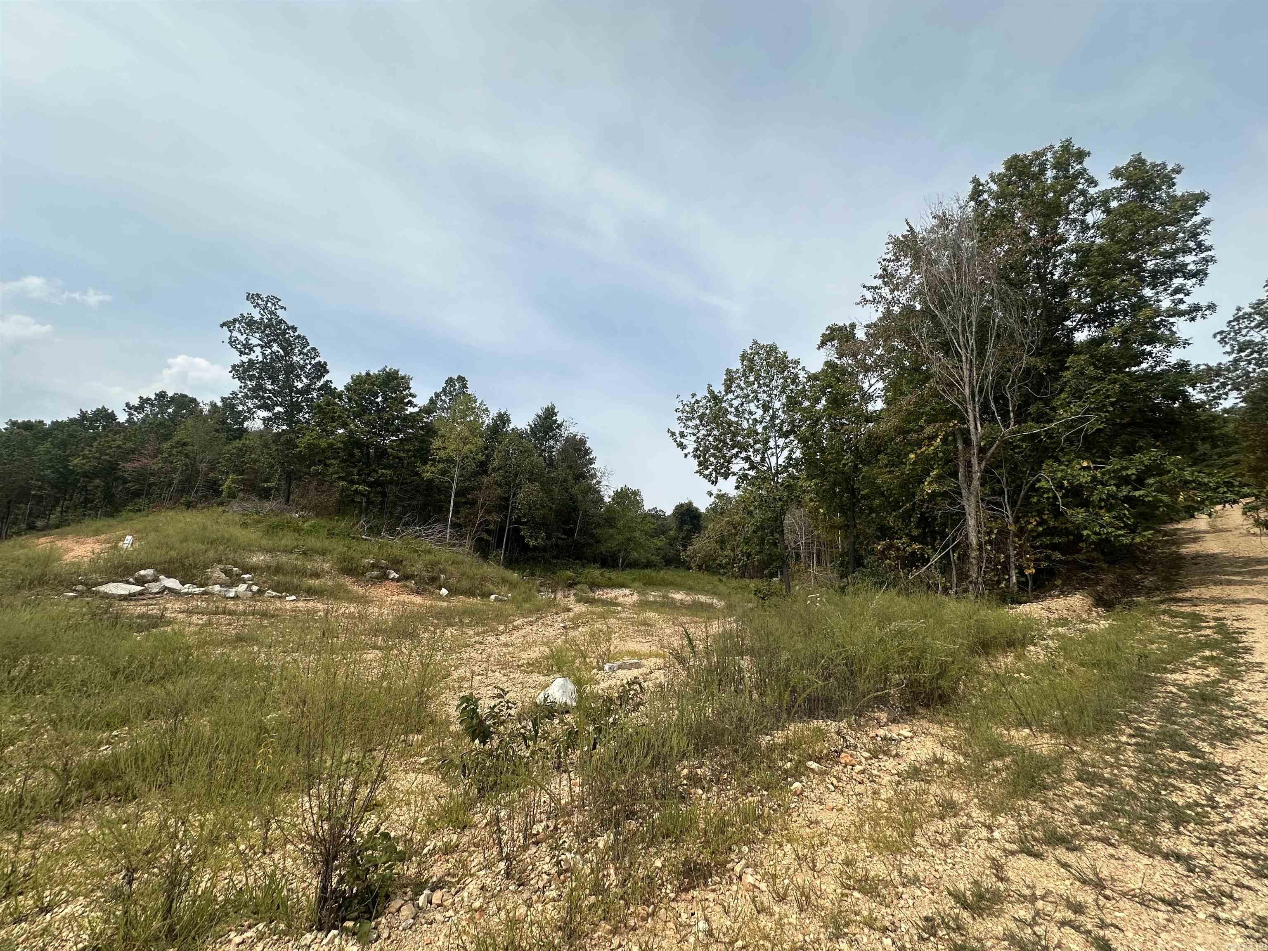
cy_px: 476
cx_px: 634
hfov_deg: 102.1
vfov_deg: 85.7
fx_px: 513
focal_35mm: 14
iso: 50
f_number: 2.2
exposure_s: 1/2506
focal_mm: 2.22
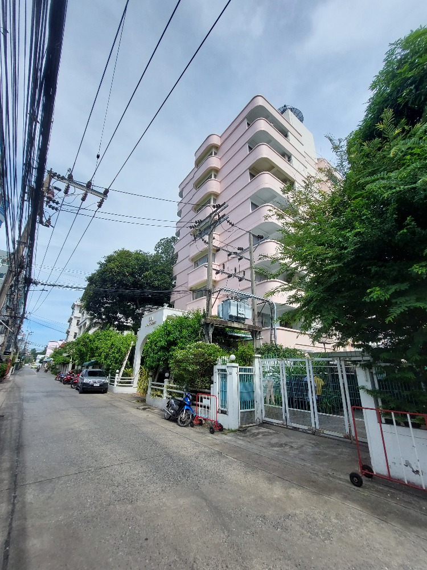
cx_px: 214
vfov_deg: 106.2
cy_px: 285
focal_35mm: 13
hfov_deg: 89.9
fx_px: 214
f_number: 2.2
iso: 50
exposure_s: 1/1662
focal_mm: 1.74
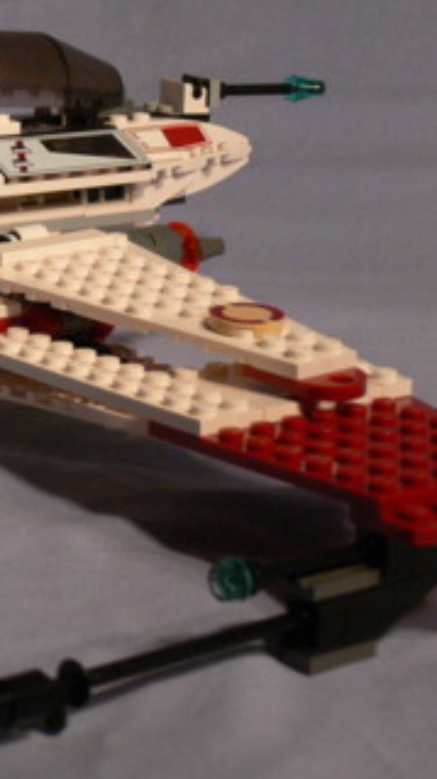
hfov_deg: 11.2
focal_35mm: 105
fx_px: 2167
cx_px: -168
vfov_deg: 20.3
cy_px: 227
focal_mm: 10.2
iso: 200
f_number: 4
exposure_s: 1/100
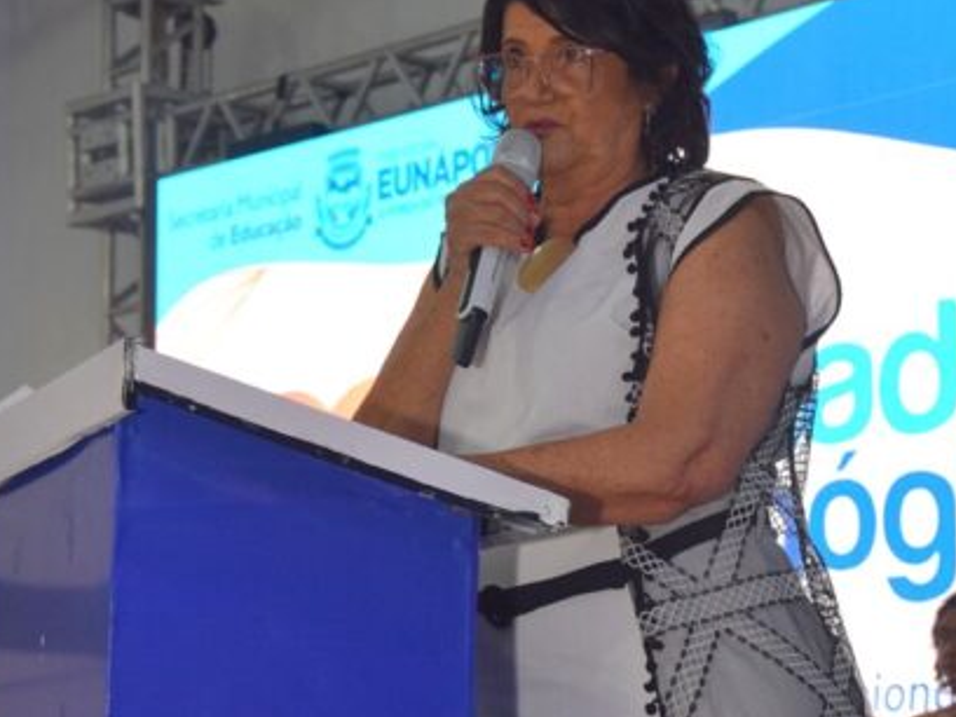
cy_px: 450
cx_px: 552
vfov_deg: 14.1
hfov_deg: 18.7
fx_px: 2900
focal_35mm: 105
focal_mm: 40
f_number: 4.5
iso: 800
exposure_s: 1/80
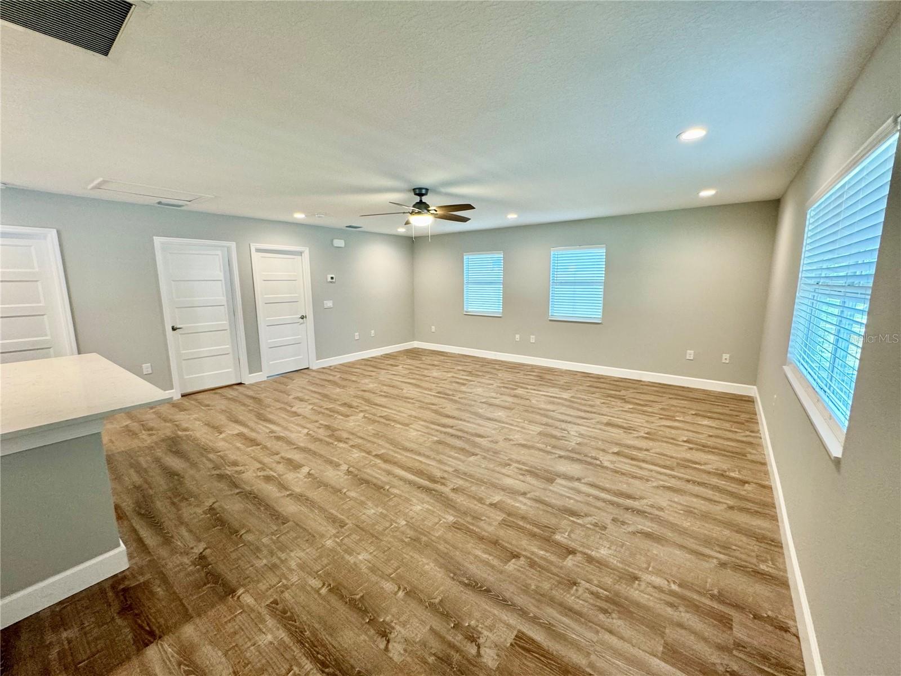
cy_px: 338
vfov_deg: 85.7
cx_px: 450
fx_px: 364
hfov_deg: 102.1
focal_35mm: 14
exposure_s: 1/60
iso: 160
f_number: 2.2
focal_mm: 2.22
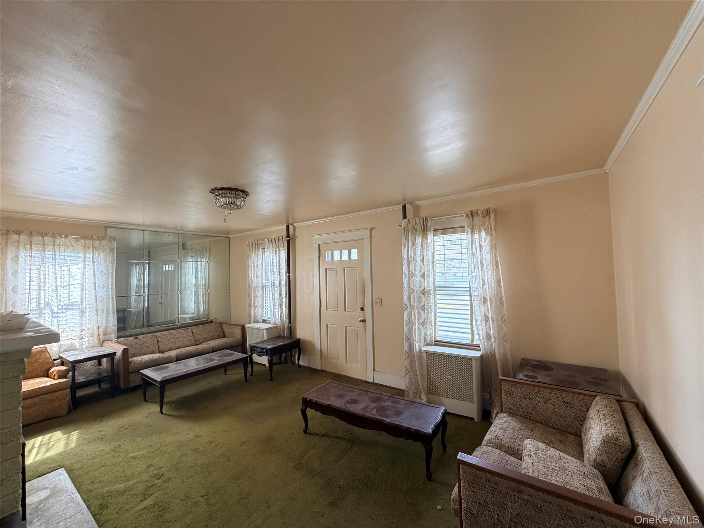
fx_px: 285
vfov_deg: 85.7
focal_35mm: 14
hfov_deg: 102.1
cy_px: 264
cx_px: 352
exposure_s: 1/121
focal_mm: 2.22
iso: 250
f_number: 2.2
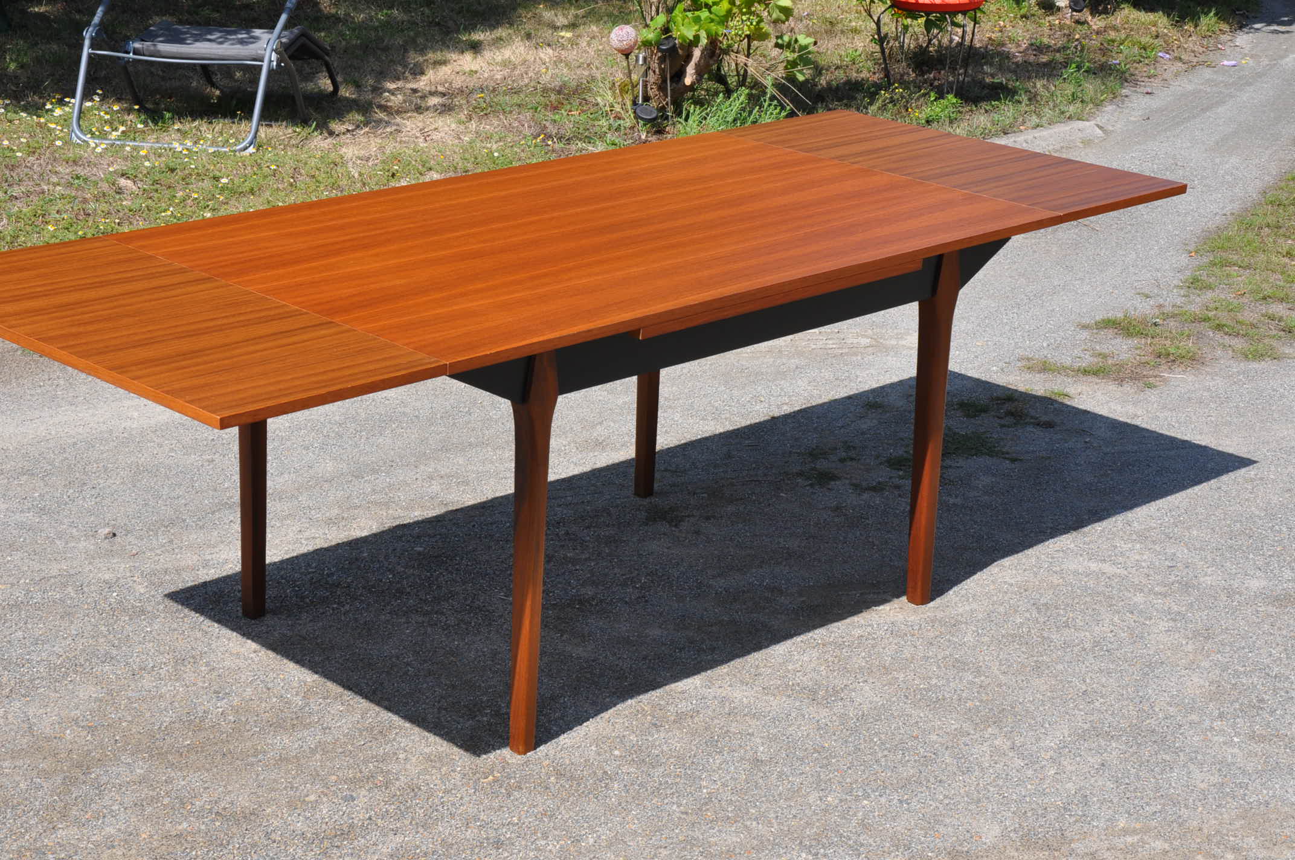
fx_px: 2587
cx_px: 648
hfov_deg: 28.1
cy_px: 430
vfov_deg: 18.9
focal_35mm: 72
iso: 320
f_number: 14
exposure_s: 1/200
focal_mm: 48
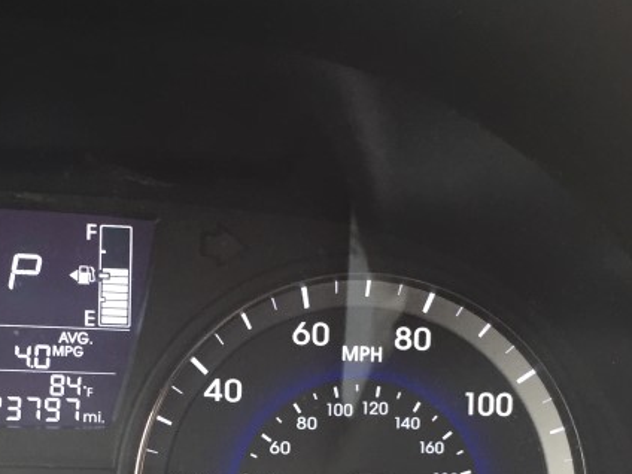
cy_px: 483
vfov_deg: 20.3
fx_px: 1278
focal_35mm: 70
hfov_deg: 27.5
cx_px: 192
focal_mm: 4.15
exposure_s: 1/30
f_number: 2.2
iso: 40
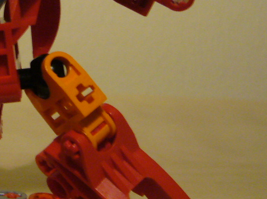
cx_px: -16
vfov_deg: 15.5
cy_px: 23
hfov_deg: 20.1
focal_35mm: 94
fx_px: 724
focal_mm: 5.8
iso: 200
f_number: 2.8
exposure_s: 1/6
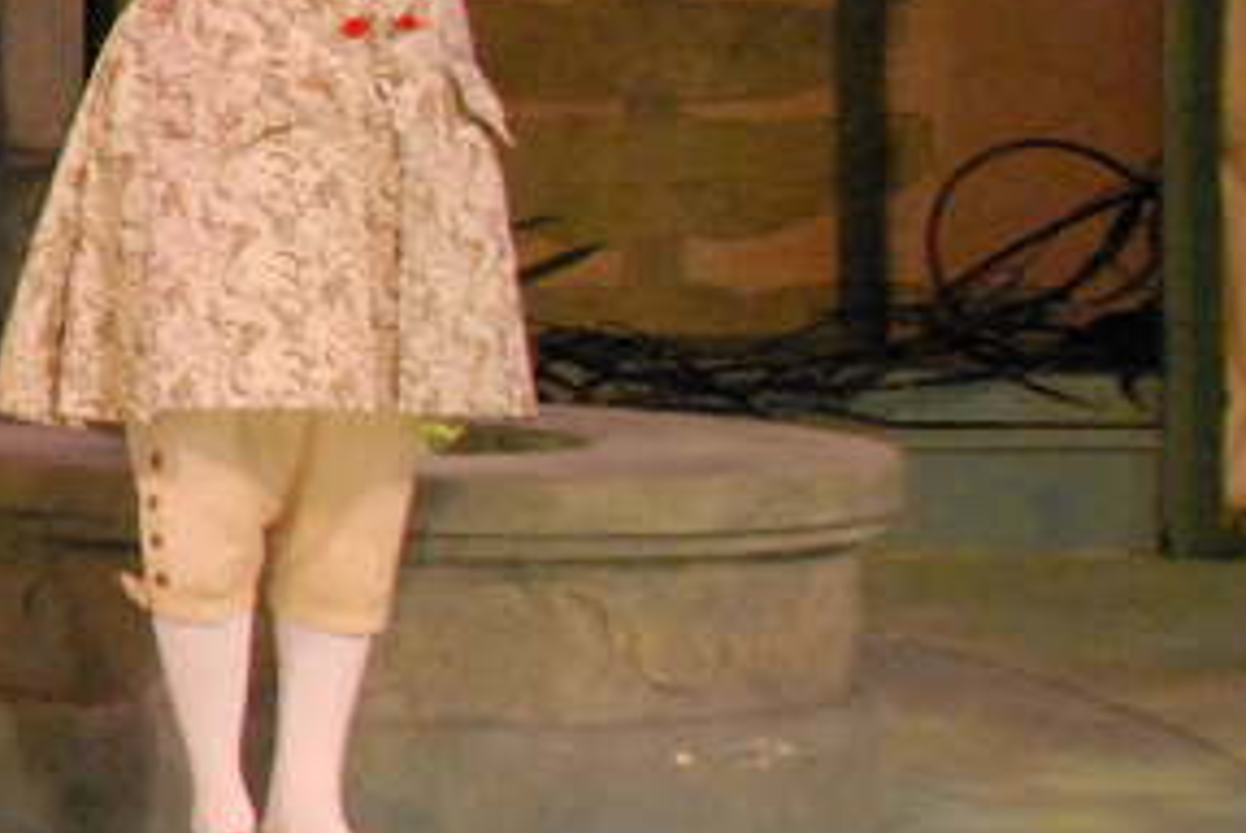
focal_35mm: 167
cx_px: -2032
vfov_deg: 8.2
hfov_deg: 10.2
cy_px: -132
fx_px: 5786
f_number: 8
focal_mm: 20
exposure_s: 1/200
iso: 1600
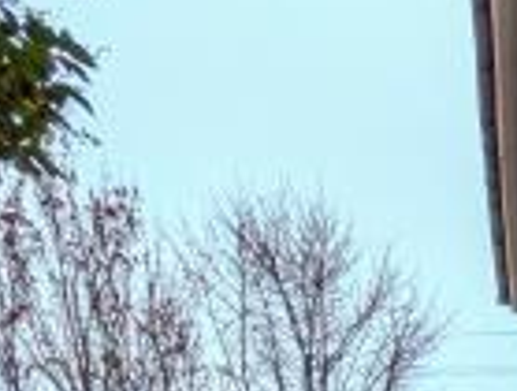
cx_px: 1101
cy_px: 1171
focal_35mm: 103
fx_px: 1542
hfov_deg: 14.8
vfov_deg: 10.4
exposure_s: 1/225
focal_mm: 1.83
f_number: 2.2
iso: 51
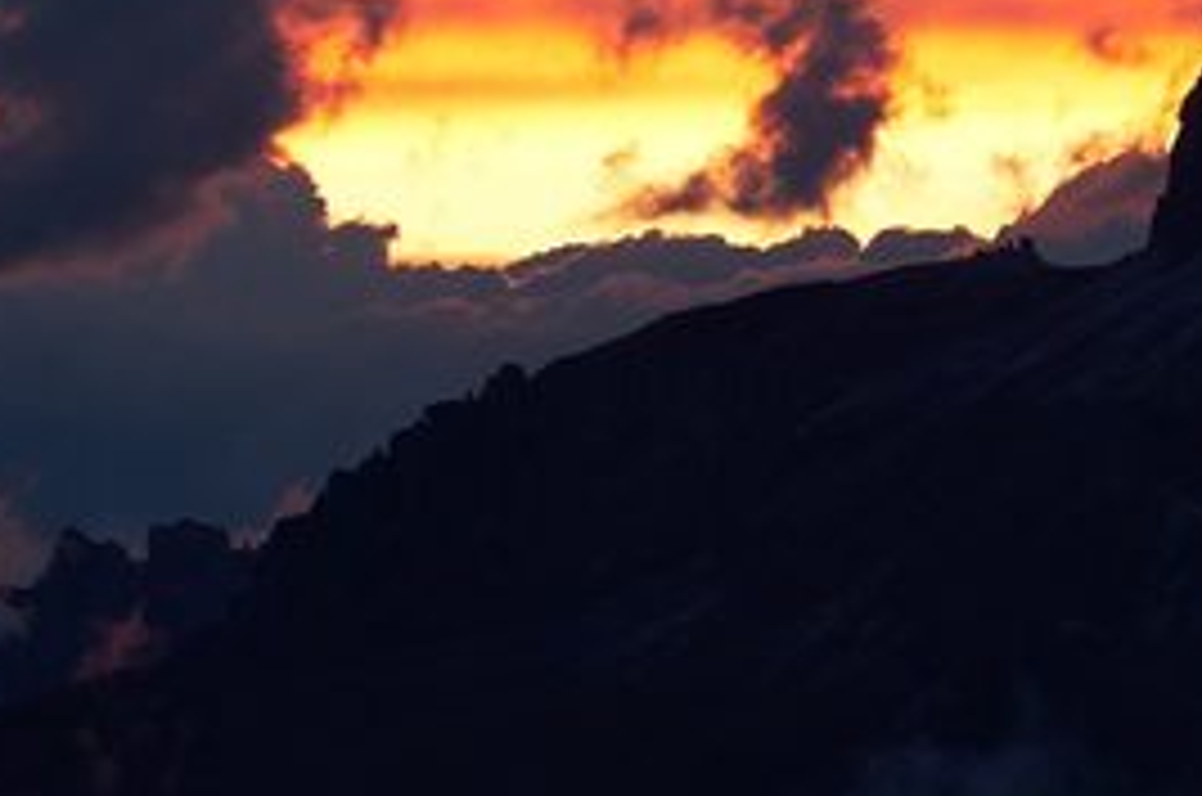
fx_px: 22497
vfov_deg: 2.0
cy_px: 546
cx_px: 599
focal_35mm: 675
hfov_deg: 3.1
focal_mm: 200
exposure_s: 1/26
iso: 200
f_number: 8
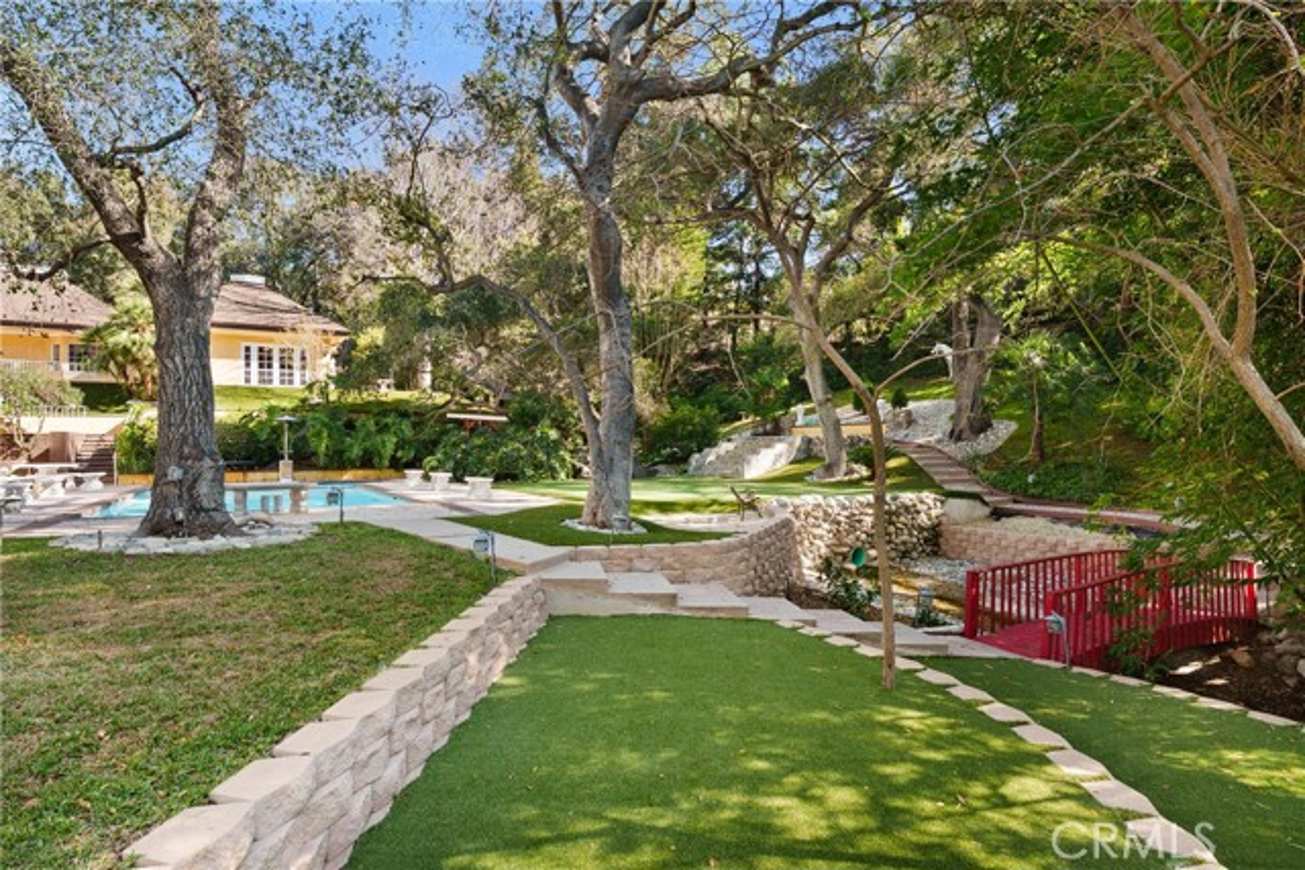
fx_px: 725
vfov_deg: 62.0
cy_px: 435
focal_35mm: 20
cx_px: 652
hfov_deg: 84.0
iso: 80
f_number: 8
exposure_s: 1/2
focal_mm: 20
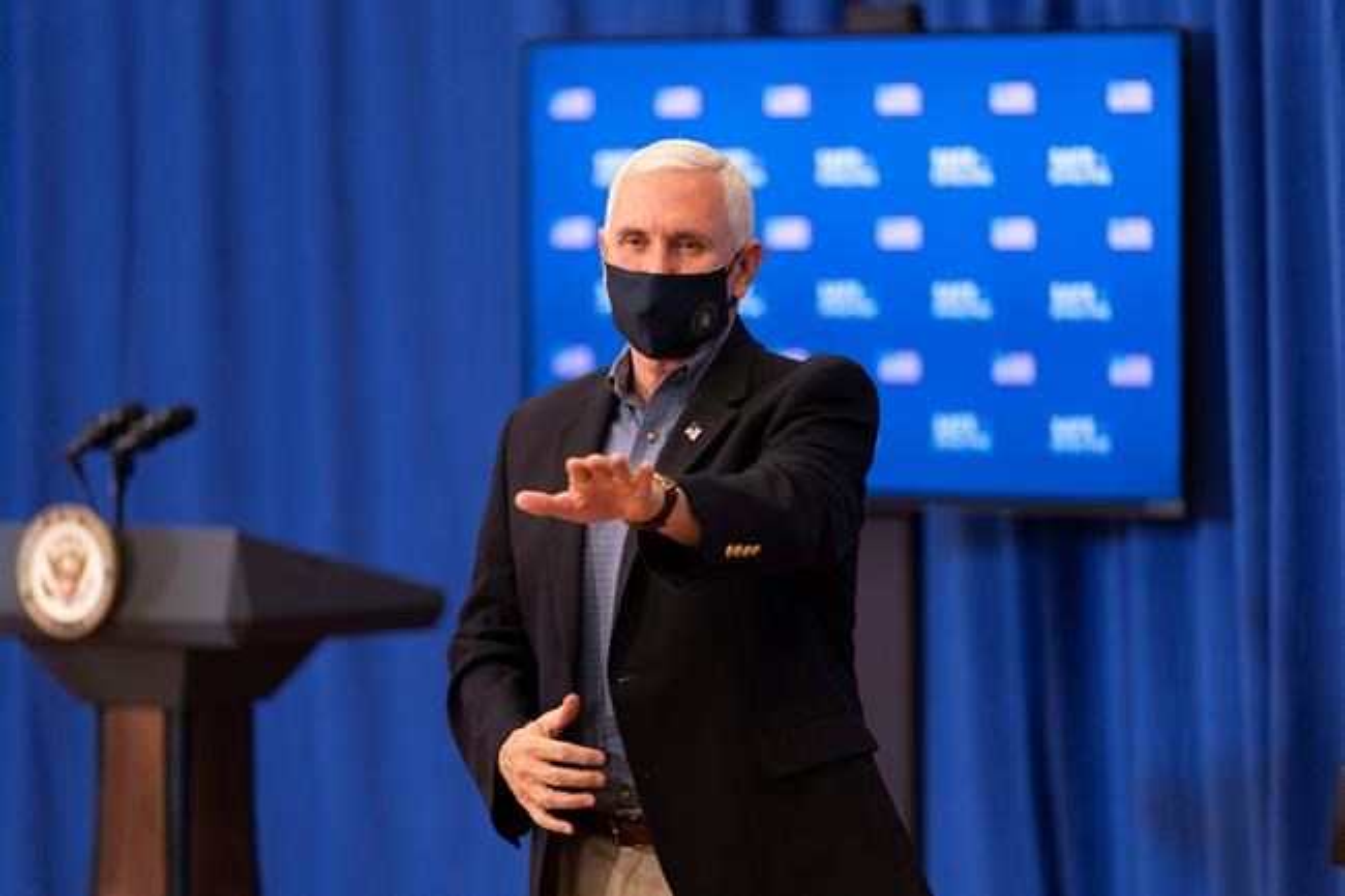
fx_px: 6686
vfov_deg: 7.7
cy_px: 448
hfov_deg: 11.5
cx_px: 672
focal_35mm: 179
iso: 4000
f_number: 2.8
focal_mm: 179
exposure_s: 1/500
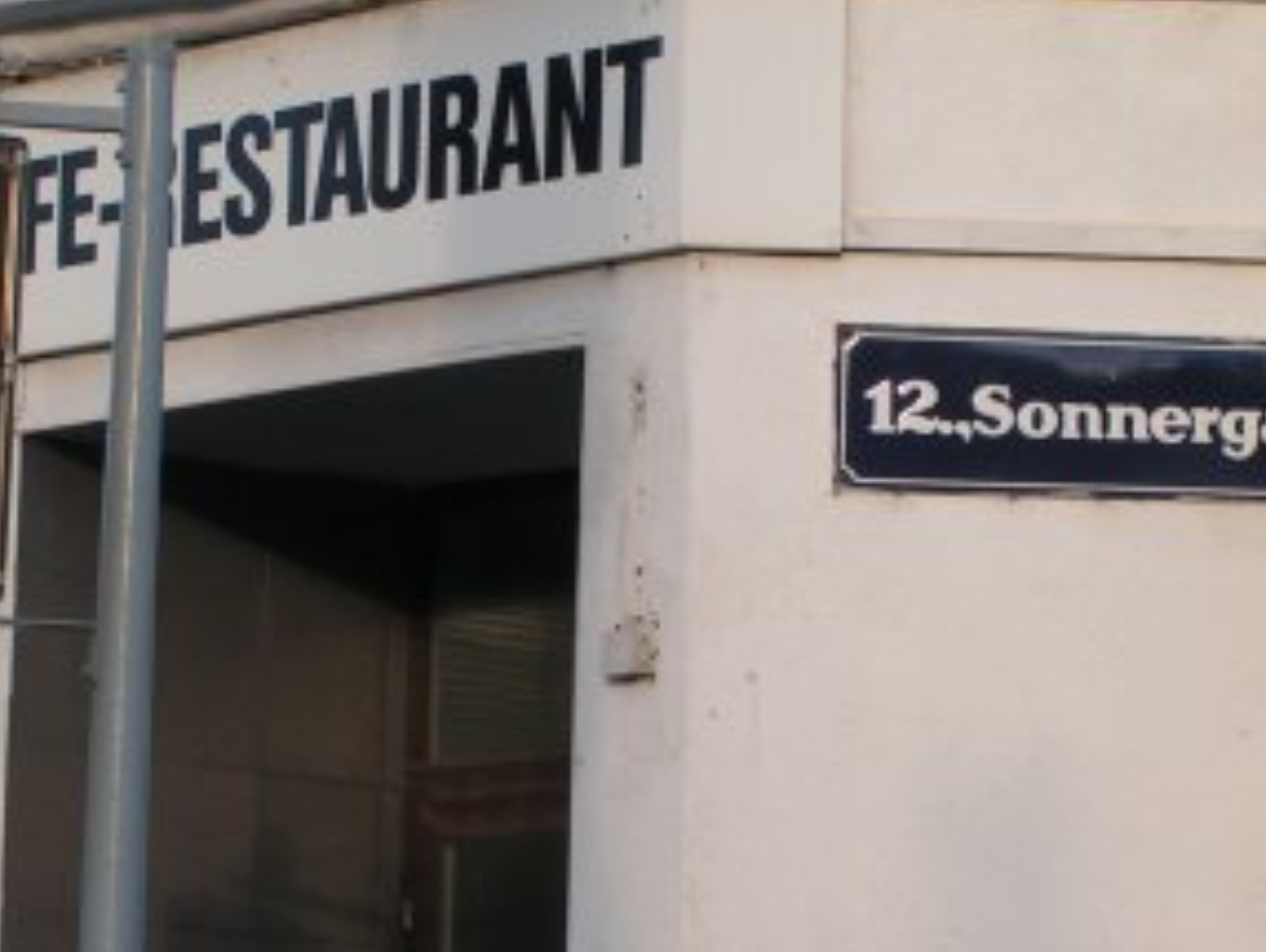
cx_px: 735
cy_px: 651
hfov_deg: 11.8
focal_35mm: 168
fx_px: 6149
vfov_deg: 8.8
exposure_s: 1/160
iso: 50
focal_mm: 13.9
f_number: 5
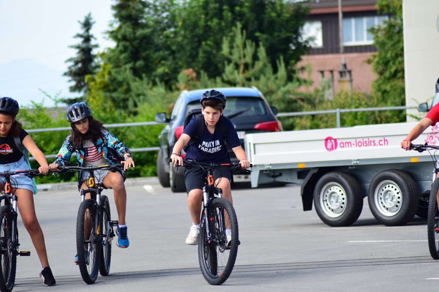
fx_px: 3018
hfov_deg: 8.3
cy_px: 146
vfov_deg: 5.6
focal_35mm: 248
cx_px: 220
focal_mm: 165
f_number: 4.5
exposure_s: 1/1250
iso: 500
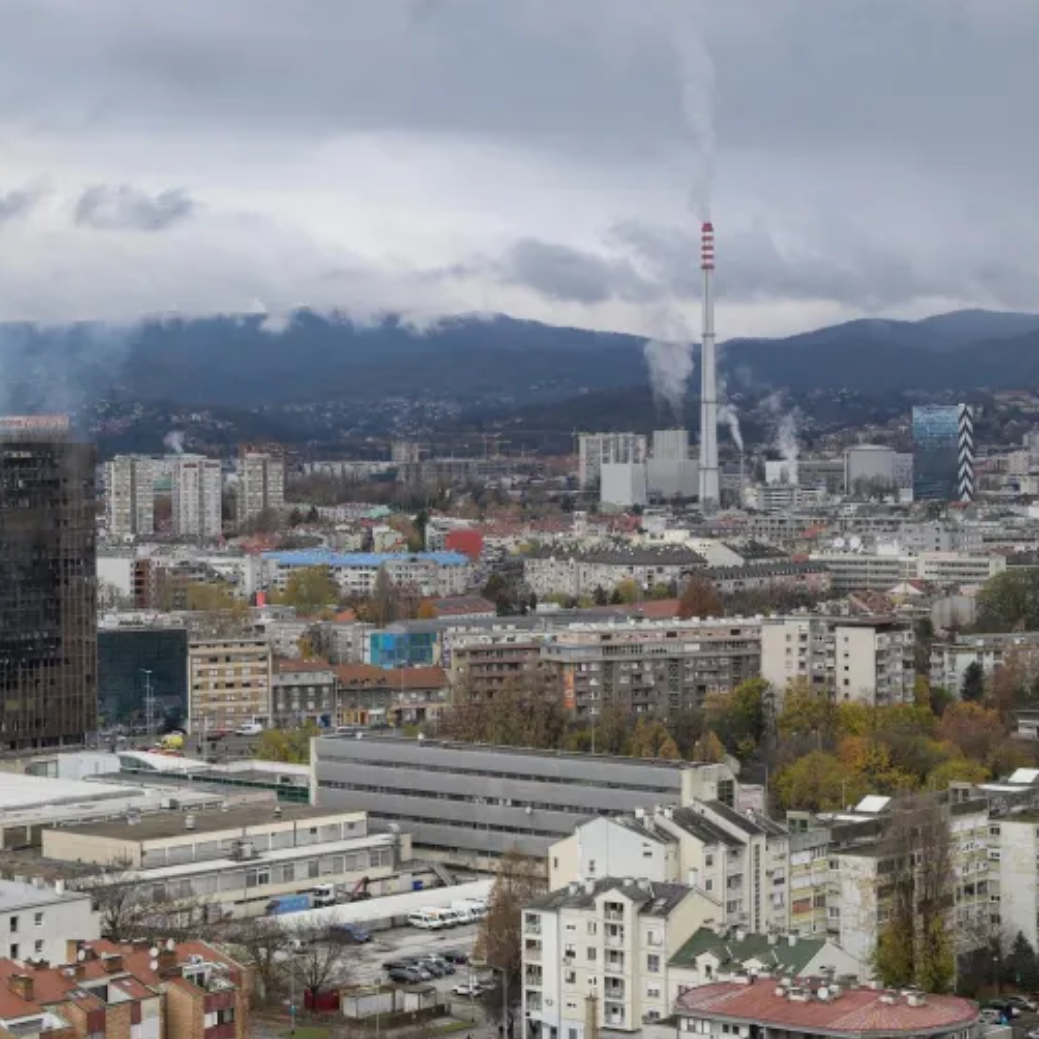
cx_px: 337
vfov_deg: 19.3
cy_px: 521
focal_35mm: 90
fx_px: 3056
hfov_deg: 19.2
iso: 640
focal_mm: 70
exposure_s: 1/800
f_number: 5.6
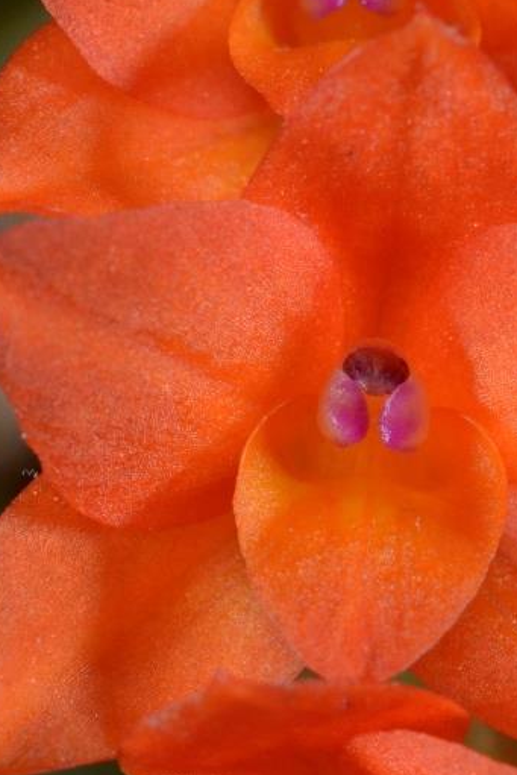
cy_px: 375
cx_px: 391
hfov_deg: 7.6
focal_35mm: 180
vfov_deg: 11.4
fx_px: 3875
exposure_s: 1/60
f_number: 18
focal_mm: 60
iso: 1600
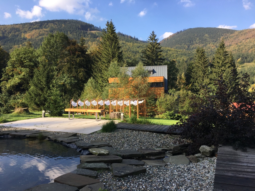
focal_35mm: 29
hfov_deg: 61.7
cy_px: 96
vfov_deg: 48.2
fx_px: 214
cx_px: 128
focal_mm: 4.15
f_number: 2.2
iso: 25
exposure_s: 1/693
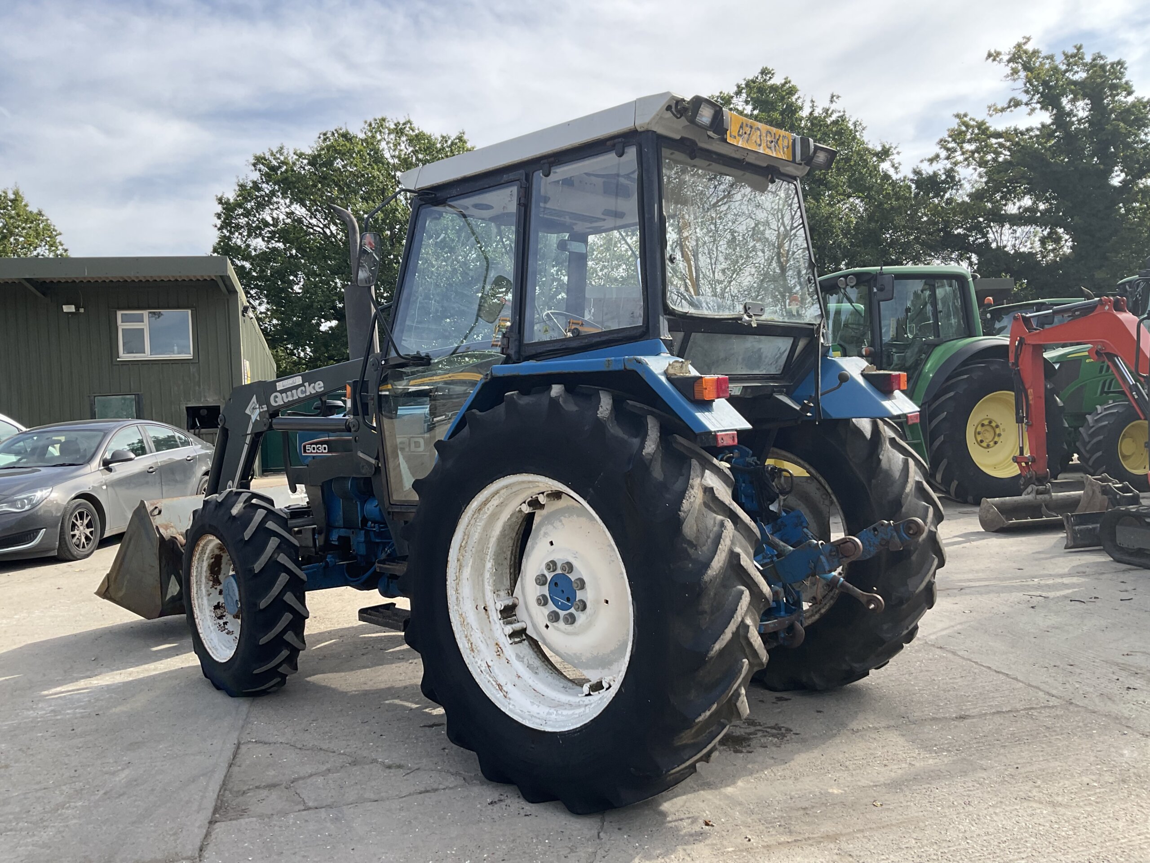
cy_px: 432
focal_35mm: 29
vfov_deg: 48.2
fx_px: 963
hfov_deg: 61.7
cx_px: 575
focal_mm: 3
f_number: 1.8
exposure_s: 1/666
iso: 16
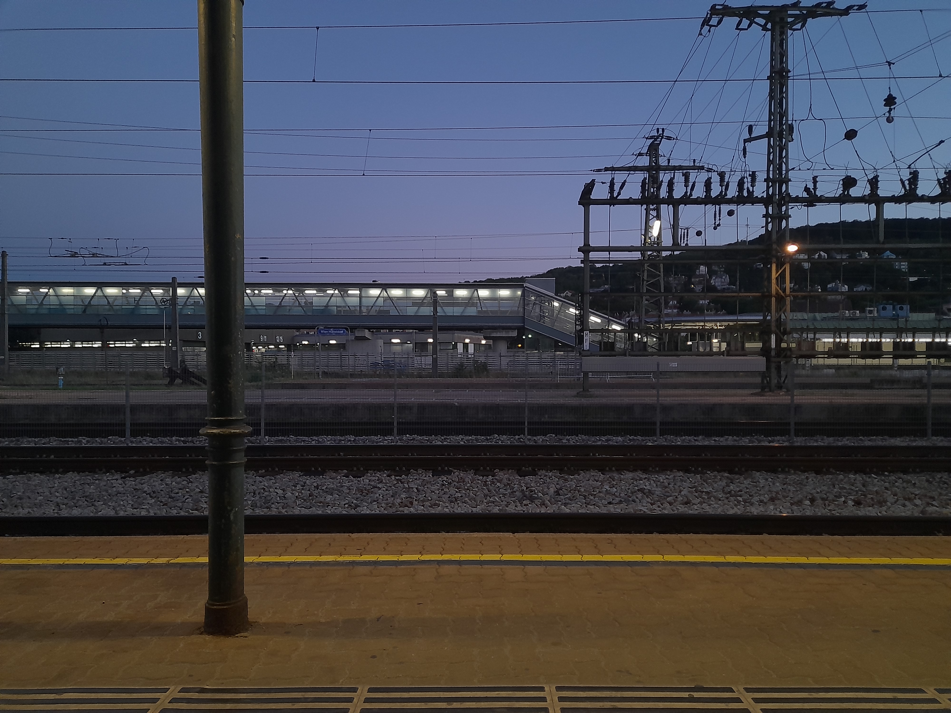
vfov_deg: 54.9
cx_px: 476
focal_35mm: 25
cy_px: 356
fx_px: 687
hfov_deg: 69.4
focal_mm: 4.6
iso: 160
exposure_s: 1/60
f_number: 2
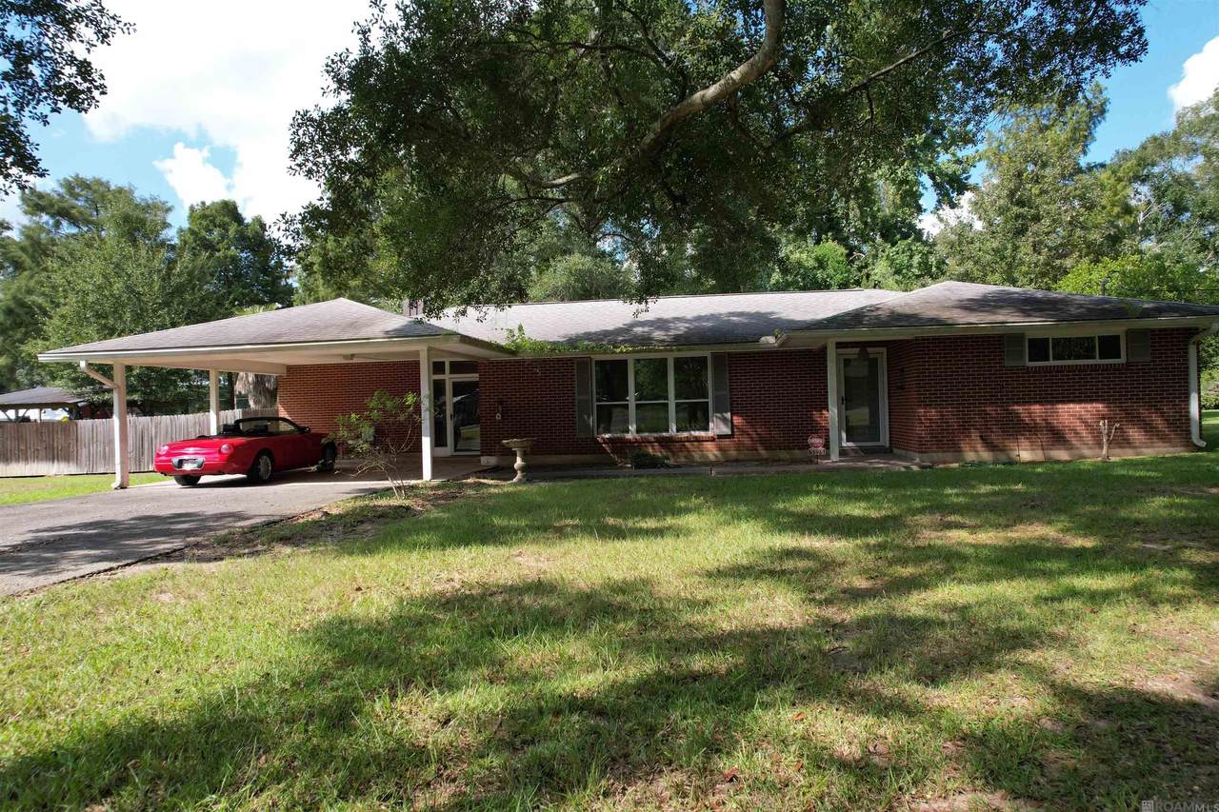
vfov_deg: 57.2
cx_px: 610
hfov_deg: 78.6
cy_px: 406
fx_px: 745
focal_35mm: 22
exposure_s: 1/1000
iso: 110
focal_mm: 8.38
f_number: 2.8
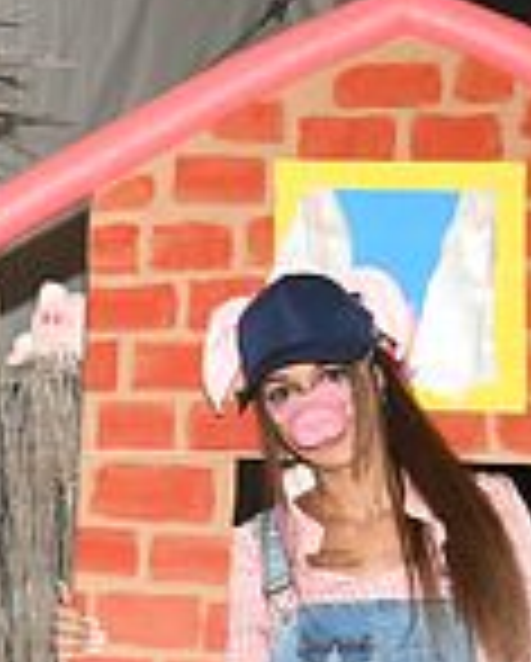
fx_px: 2764
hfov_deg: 10.2
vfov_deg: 13.6
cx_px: -526
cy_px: 556
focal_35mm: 141
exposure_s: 1/50
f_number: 6.3
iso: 800
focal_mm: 26
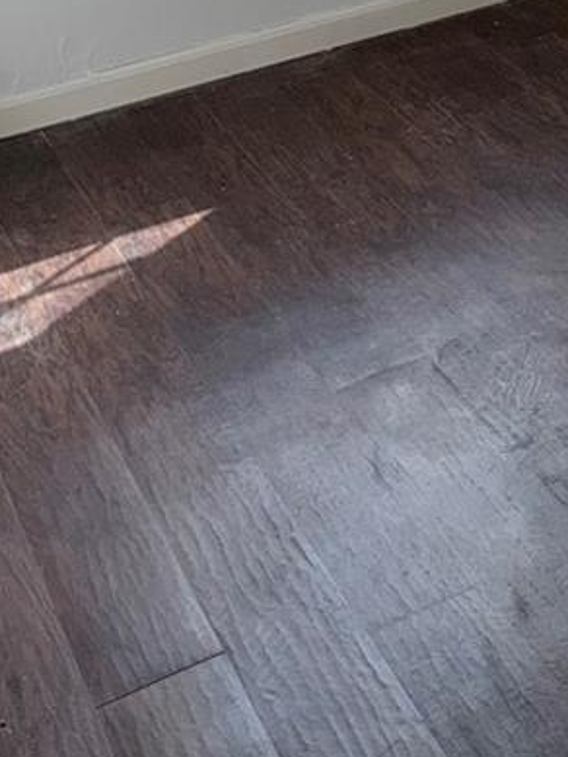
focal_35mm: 74
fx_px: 1618
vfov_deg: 23.4
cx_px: 683
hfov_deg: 18.8
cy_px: -212
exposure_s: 1/1292
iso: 80
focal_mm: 6.76
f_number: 1.78
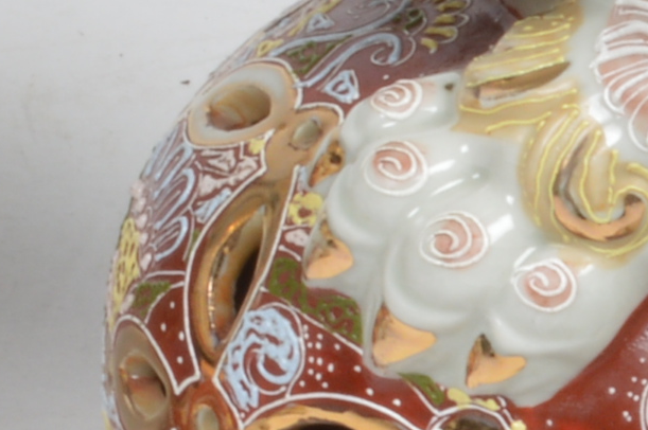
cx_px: -14
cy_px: 258
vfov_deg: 3.4
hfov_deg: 5.2
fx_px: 7174
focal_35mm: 399
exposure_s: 1/160
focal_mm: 36
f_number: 22
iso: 100
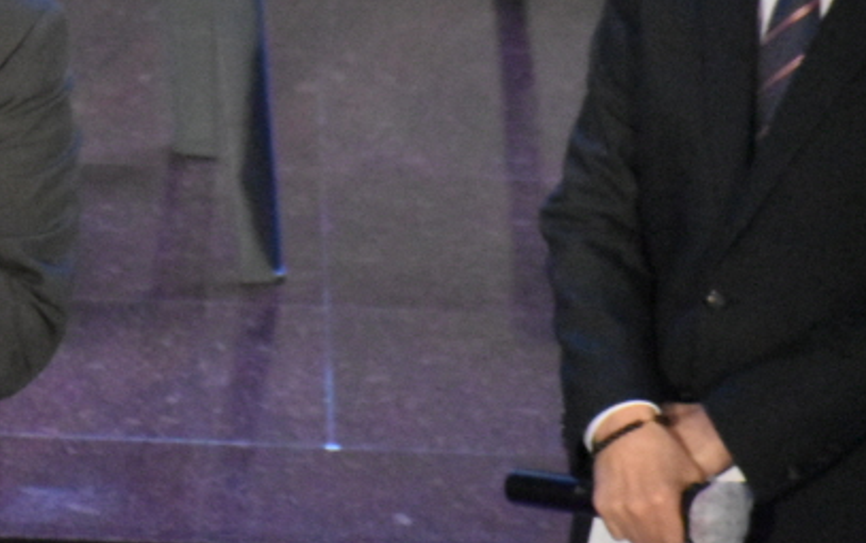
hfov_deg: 2.8
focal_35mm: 751
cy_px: -79
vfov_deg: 1.8
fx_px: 17737
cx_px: -123
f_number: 5.3
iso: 12800
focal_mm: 200
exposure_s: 1/125
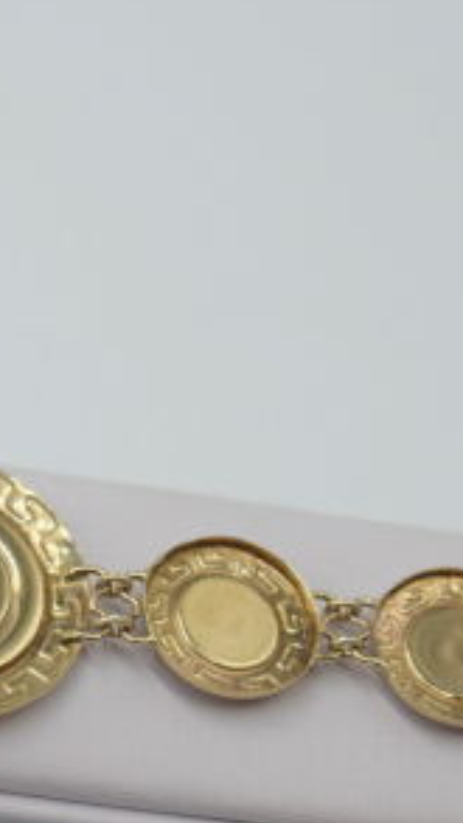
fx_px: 3148
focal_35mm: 144
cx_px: -168
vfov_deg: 14.8
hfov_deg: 8.3
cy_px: 565
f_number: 8
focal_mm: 35
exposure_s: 1/250
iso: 220
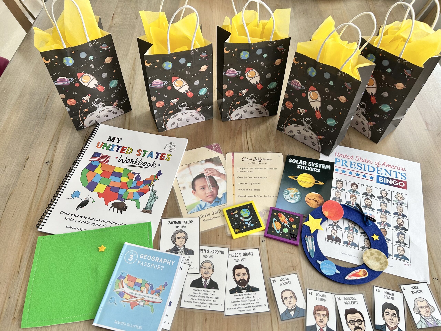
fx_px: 331
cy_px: 166
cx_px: 220
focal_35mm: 26
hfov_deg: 67.3
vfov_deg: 53.1
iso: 64
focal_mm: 5.7
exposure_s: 1/121
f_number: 1.5
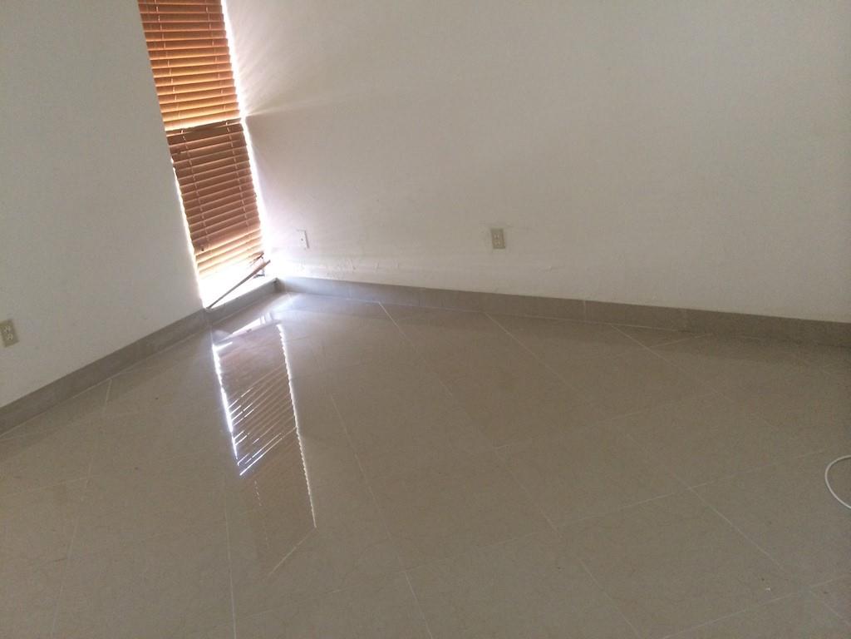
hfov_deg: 60.0
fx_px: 738
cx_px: 426
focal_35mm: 30
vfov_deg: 46.8
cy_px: 320
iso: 200
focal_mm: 4.12
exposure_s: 1/30
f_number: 2.2
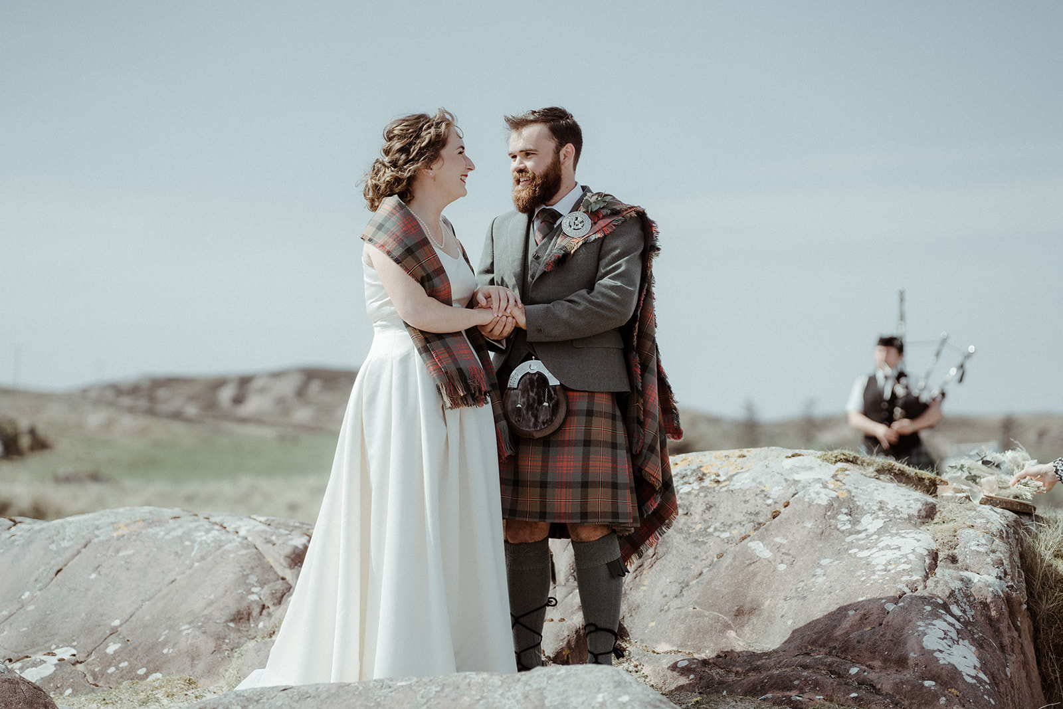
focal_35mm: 92
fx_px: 2717
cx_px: 532
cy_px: 354
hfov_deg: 22.1
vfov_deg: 14.9
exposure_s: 1/2500
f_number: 2.8
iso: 80
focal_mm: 92
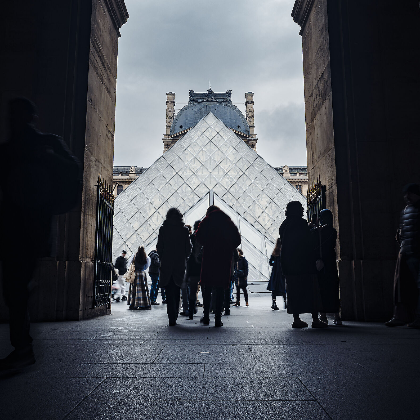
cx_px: 210
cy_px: 131
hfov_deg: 37.6
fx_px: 618
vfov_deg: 37.0
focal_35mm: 45
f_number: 13
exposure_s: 1/10
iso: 160
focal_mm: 35
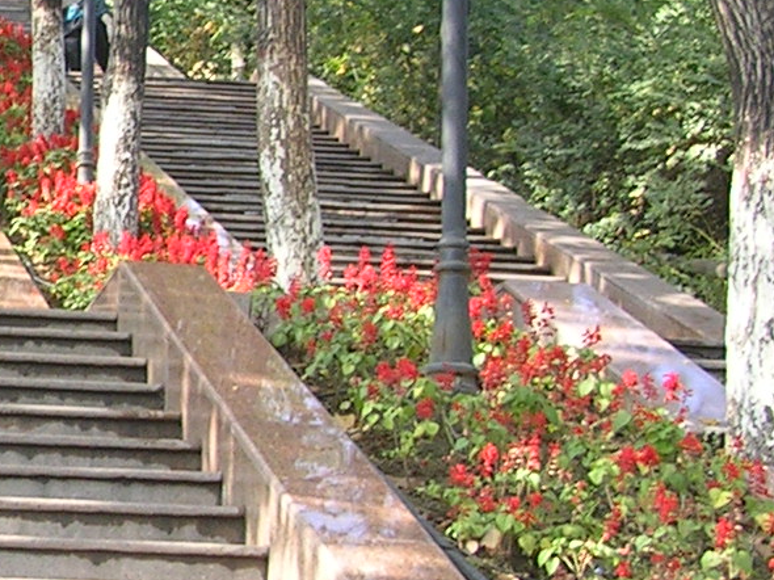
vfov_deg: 11.2
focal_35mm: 132
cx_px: -356
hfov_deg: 14.1
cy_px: 295
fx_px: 2950
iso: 50
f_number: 2.8
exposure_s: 1/98.1
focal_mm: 5.8
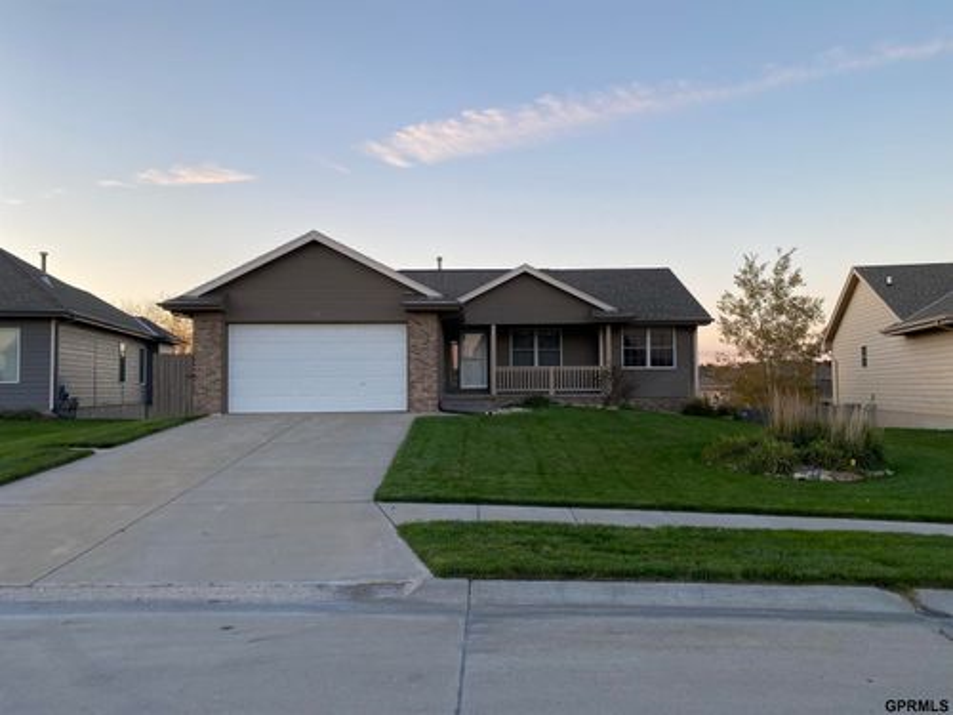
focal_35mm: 26
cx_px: 476
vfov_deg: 53.1
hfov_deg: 67.3
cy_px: 358
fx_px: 716
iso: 32
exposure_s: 1/122
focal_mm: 4.25
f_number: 1.8
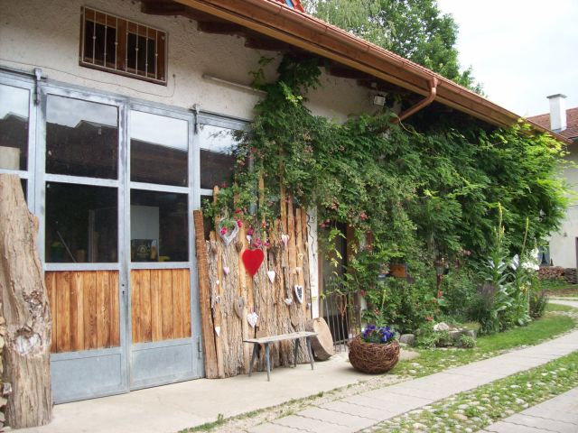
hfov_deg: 51.4
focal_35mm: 36
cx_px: 289
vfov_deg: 39.7
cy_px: 216
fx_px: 601
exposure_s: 1/464
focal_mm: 6
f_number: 2.7
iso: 80
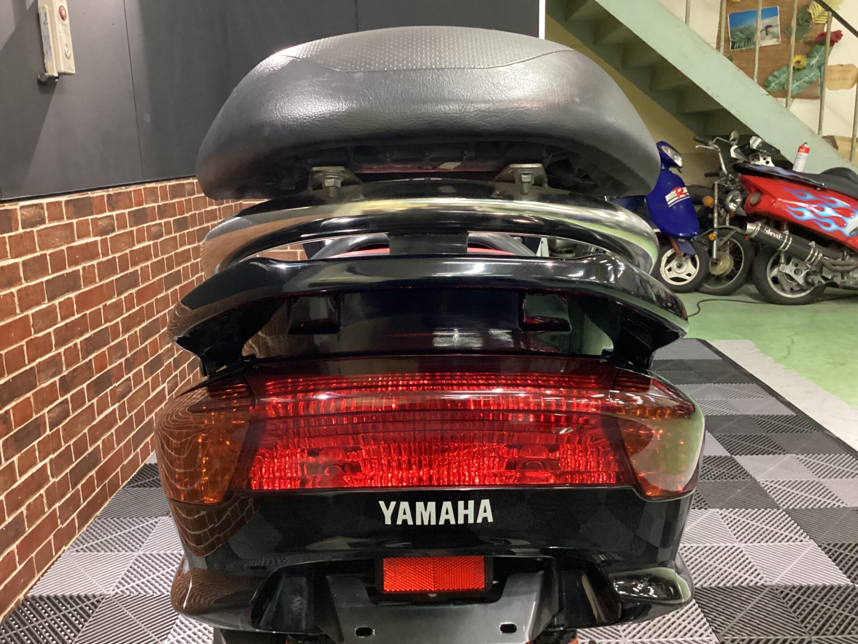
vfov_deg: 45.4
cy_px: 322
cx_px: 429
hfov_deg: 58.4
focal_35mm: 31
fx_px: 768
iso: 640
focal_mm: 3.3
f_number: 2.4
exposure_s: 1/30
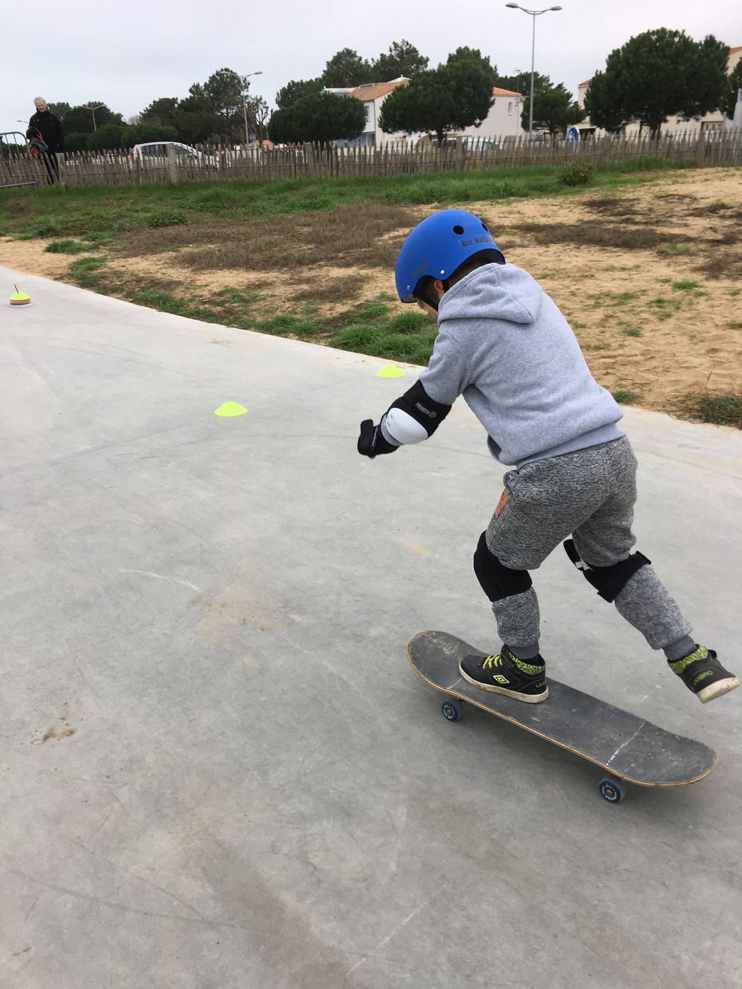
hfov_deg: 48.2
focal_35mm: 29
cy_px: 494
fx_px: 829
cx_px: 371
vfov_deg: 61.7
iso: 25
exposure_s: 1/268
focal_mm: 4.15
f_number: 2.2
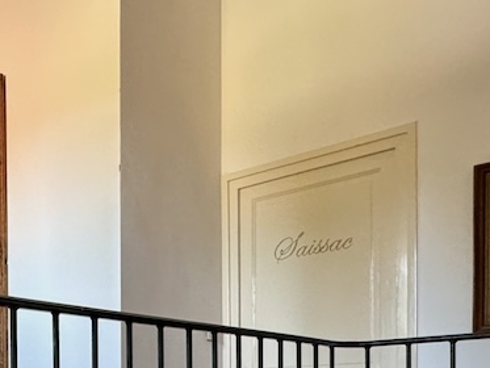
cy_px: 414
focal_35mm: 48
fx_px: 680
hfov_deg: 35.3
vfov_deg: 27.5
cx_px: -17
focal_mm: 2.22
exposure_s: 1/75
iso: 320
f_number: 2.2
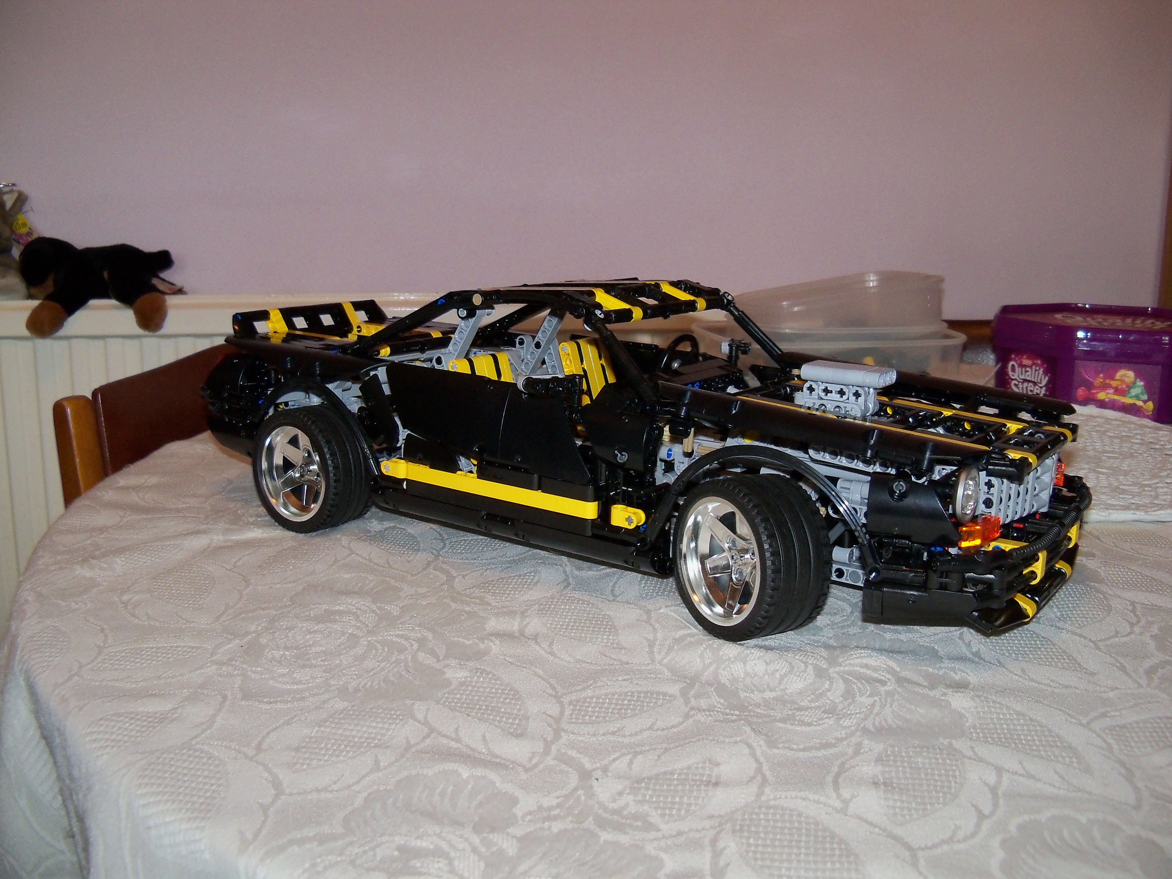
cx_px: 586
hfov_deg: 52.6
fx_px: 1185
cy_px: 440
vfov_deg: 40.7
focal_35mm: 35
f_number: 3.5
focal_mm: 6.2
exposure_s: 1/30
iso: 200
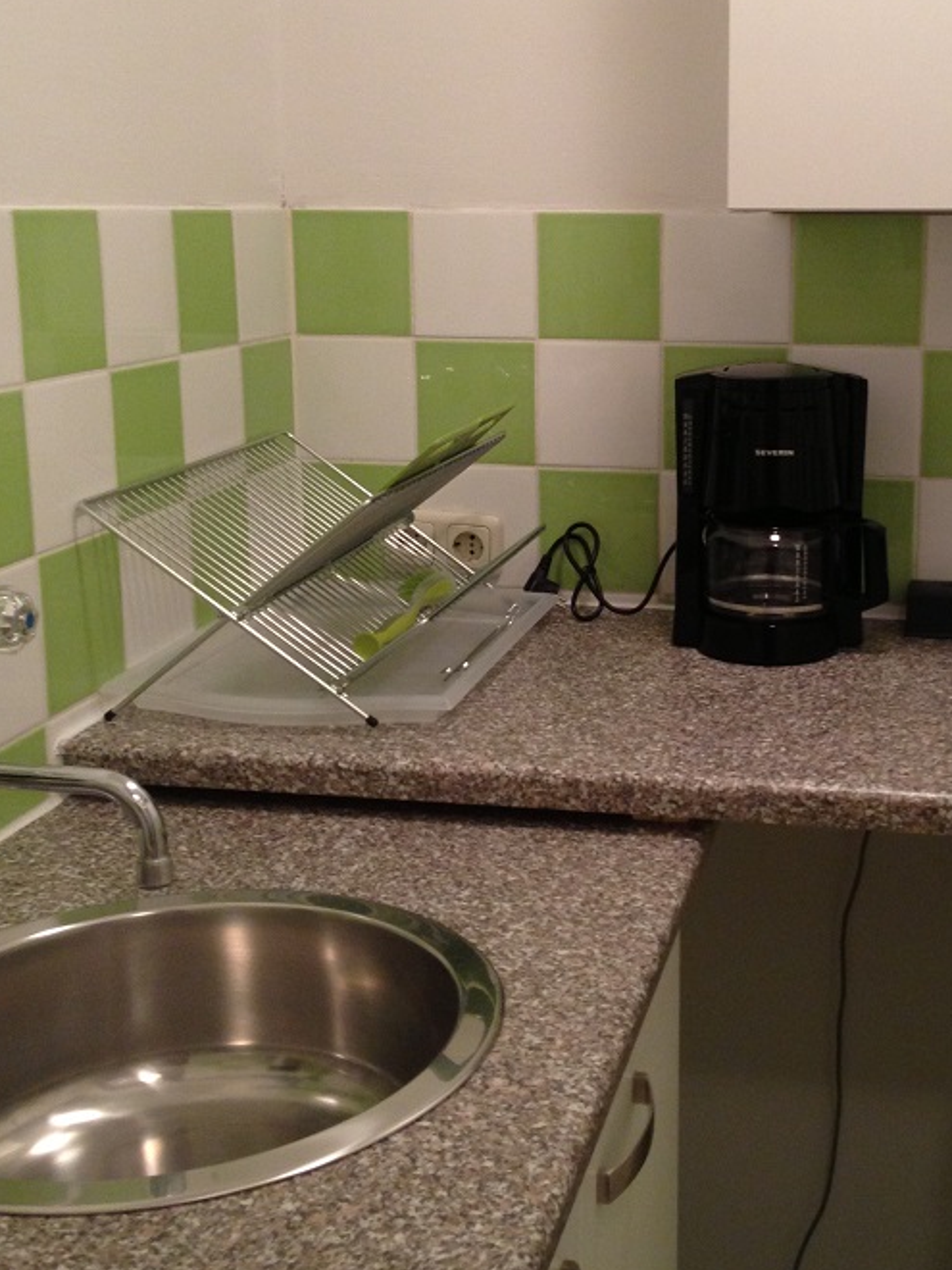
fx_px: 1797
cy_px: 516
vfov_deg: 38.8
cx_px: 684
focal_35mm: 49
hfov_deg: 29.3
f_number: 2.4
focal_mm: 4.13
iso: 160
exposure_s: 1/20
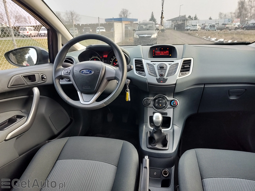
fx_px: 169
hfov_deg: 73.9
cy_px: 96
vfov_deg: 58.9
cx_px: 128
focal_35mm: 23
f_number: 1.8
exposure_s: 1/100
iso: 137
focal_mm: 5.56
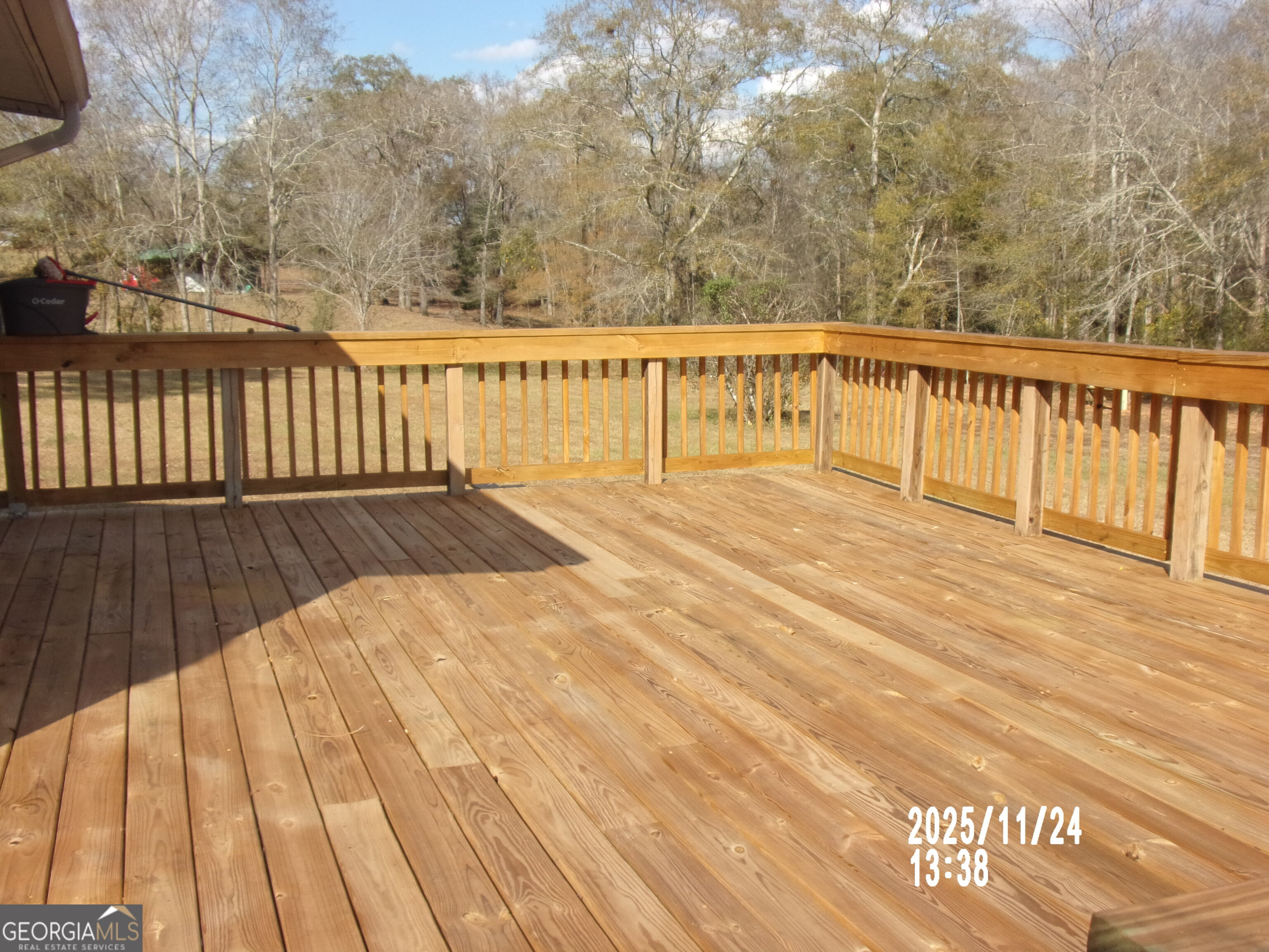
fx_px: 1210
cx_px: 634
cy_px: 476
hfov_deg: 55.4
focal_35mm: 33
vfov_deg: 42.9
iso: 80
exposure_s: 1/680
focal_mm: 5.9
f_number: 3.7
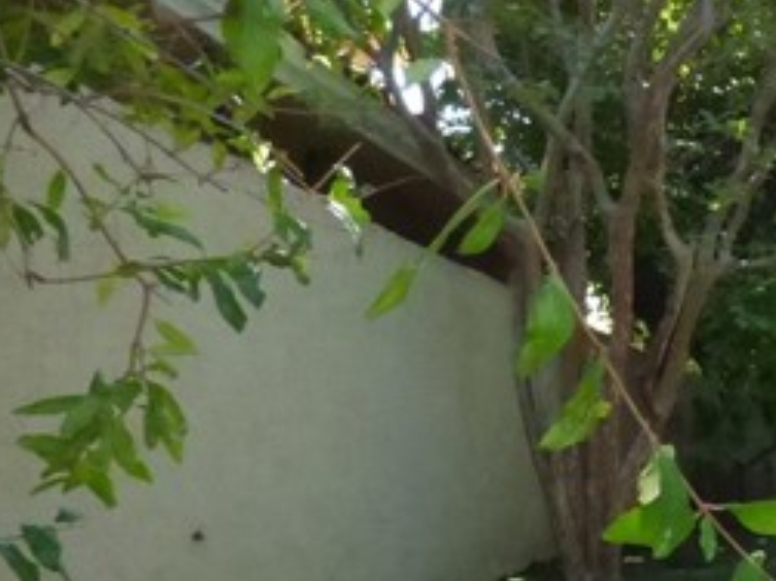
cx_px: 850
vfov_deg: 27.8
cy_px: 491
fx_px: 1143
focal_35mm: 51
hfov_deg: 32.9
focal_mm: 3.58
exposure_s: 1/2000
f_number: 3.2
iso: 1600
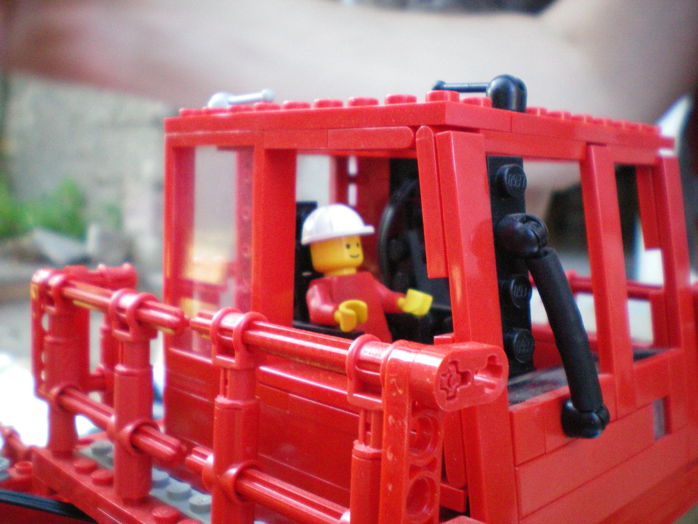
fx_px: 766
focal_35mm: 38
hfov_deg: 49.0
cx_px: 349
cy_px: 262
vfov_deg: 37.7
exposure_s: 1/60
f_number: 3.1
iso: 250
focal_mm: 6.3
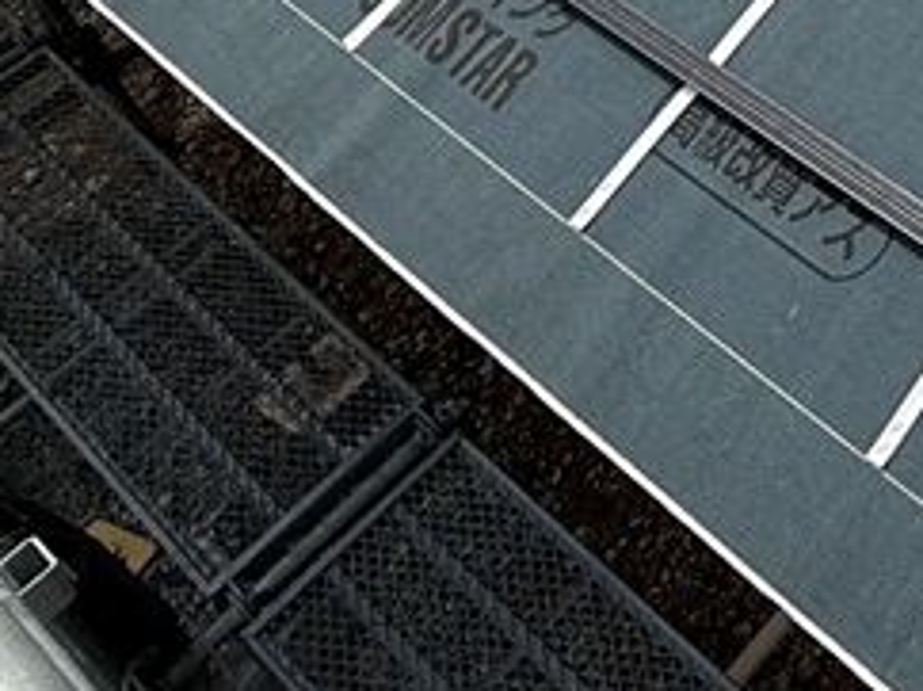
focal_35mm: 70
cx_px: 1657
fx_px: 1865
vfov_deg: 15.9
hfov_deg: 20.1
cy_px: -739
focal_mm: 2.22
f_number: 2.2
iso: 50
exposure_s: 1/2717
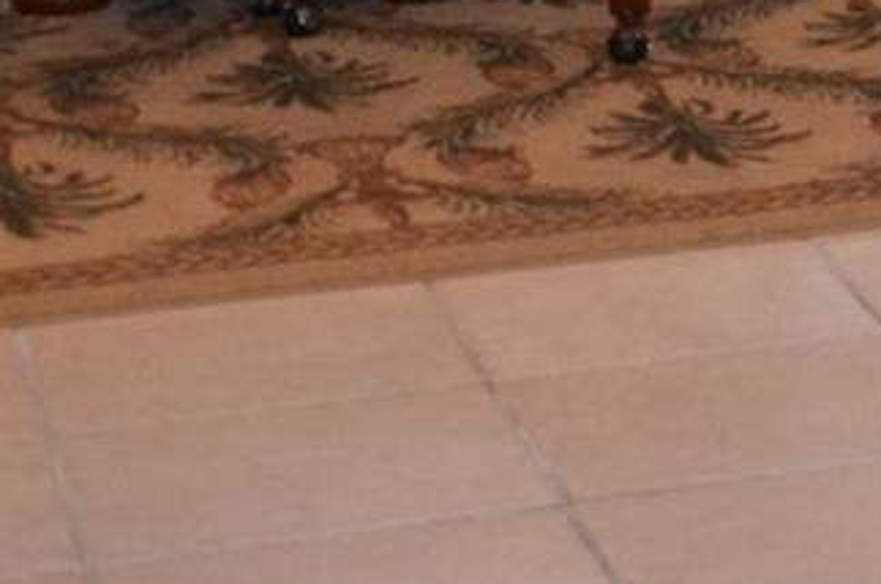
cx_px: 2226
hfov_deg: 10.2
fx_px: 4176
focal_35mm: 171
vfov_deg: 7.3
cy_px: -980
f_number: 3.5
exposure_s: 1/60
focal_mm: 18
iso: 800
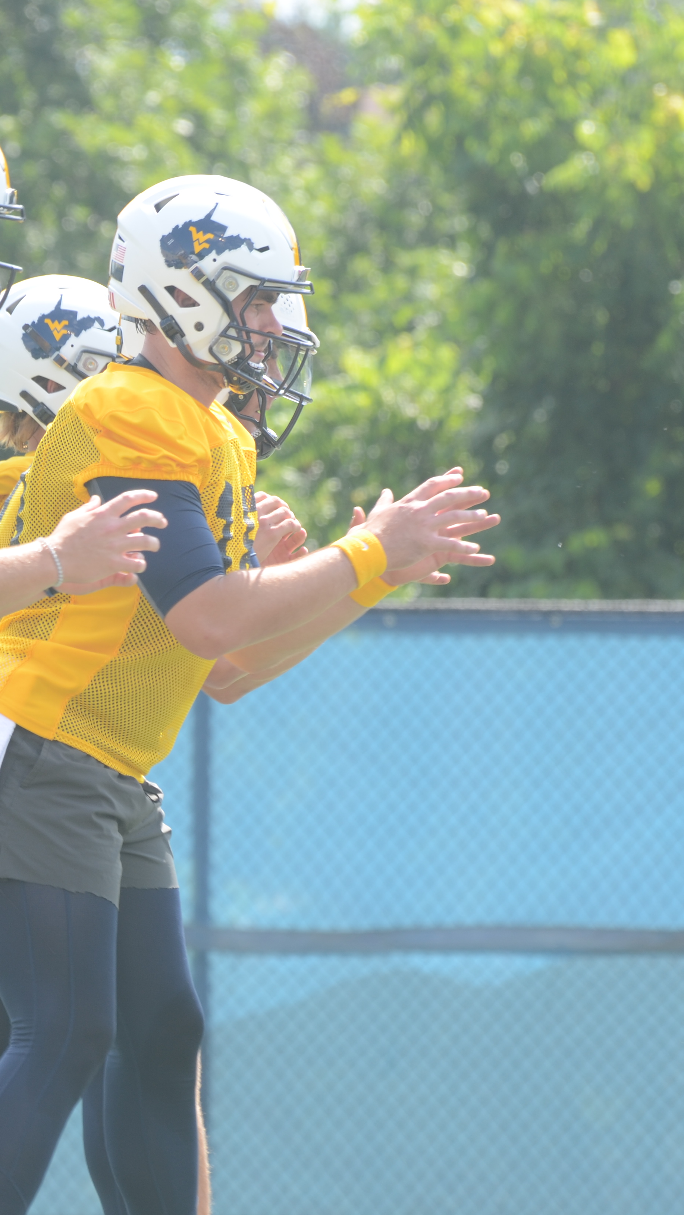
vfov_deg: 4.6
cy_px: 608
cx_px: 3
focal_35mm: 474
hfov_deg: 2.6
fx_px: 15285
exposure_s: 1/125
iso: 100
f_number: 5.6
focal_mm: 200
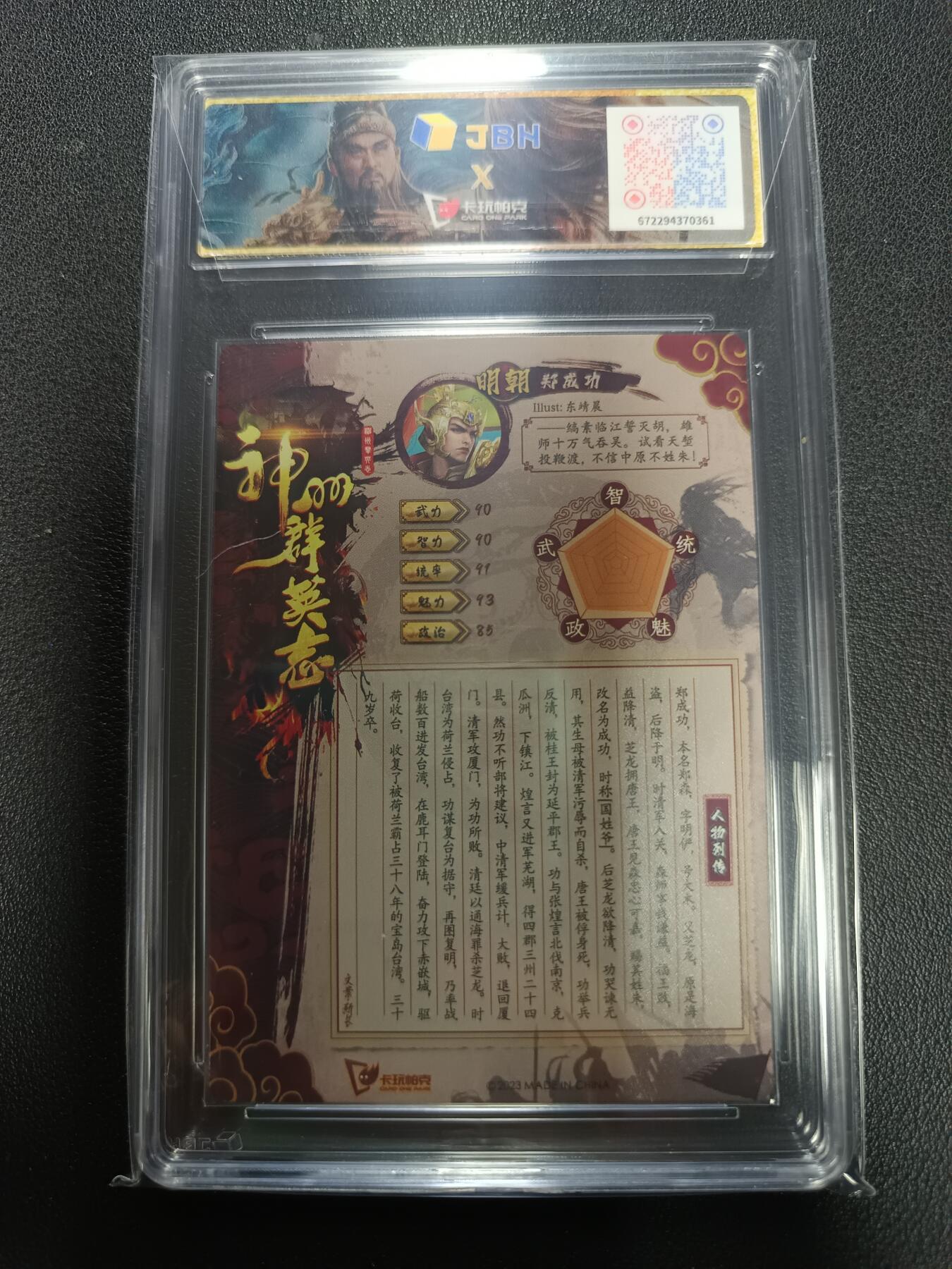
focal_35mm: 24
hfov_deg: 56.8
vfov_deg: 71.6
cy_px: 634
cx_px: 476
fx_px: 880
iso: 959
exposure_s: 1/50
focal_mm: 5.31
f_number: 1.7
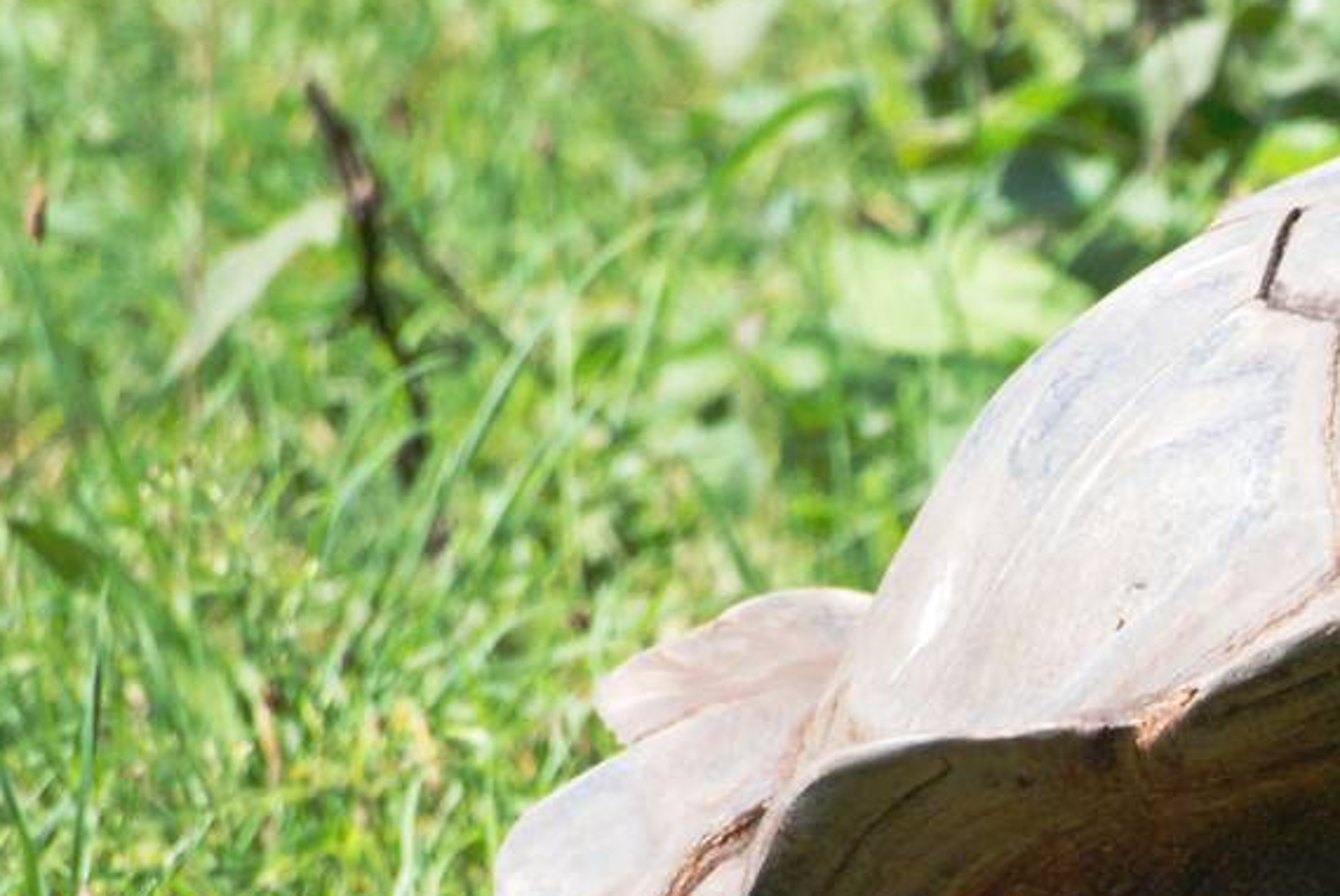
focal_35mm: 1137
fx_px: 42353
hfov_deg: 1.8
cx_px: 1681
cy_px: 1022
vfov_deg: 1.2
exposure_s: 1/1600
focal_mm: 270
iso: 1000
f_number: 5.6
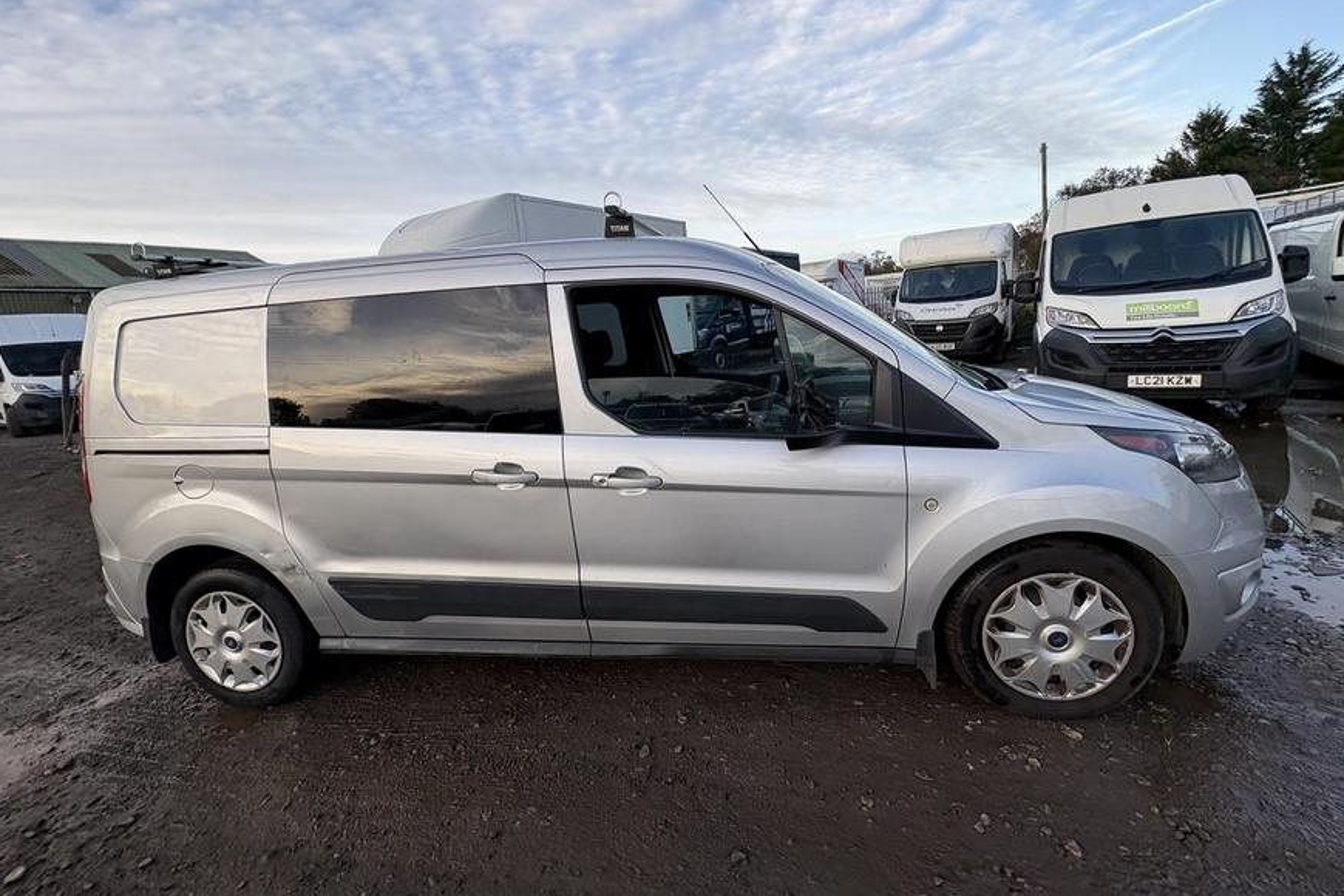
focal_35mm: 15
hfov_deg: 100.4
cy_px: 403
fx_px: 560
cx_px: 691
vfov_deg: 77.1
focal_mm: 2.22
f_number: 2.2
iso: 40
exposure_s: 1/290
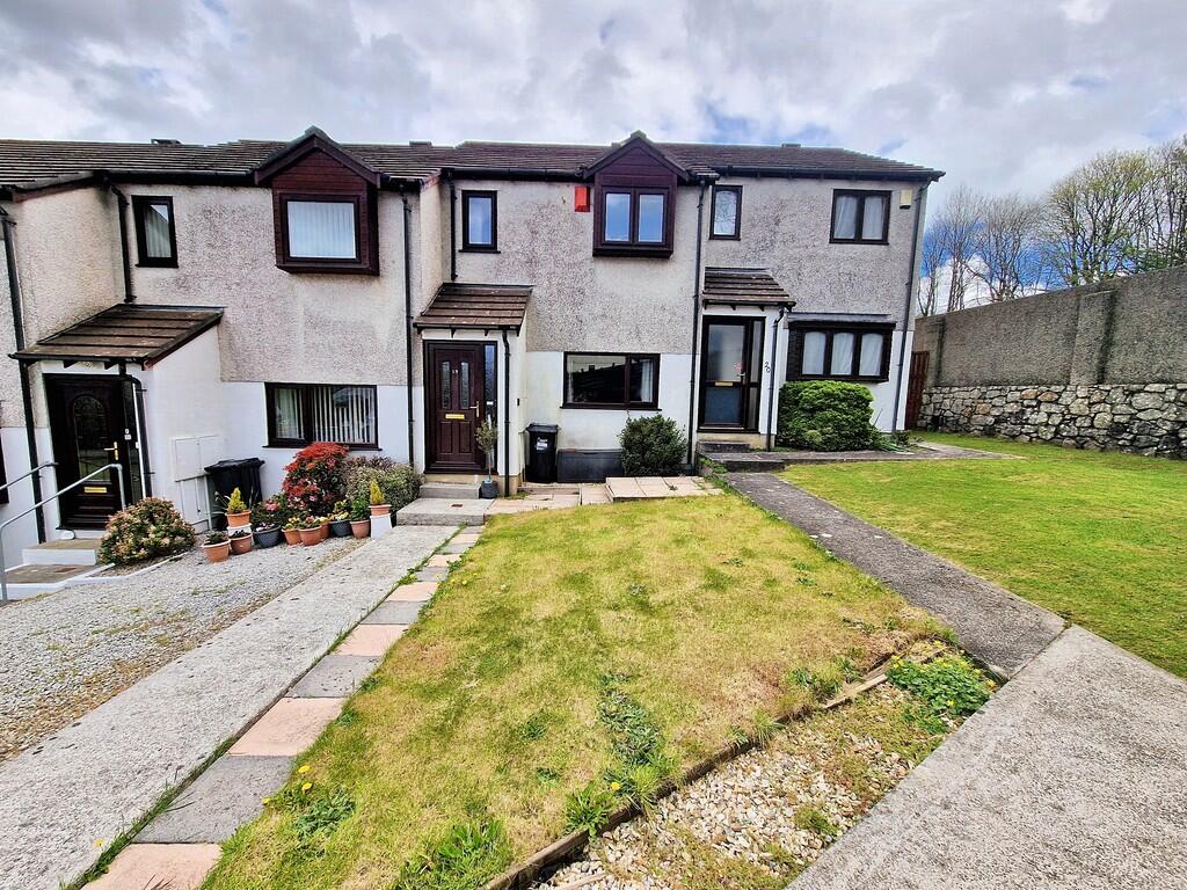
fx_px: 446
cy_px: 445
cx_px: 594
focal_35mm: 13
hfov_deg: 106.2
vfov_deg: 89.9
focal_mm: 2.2
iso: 50
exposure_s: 1/1368
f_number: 2.2
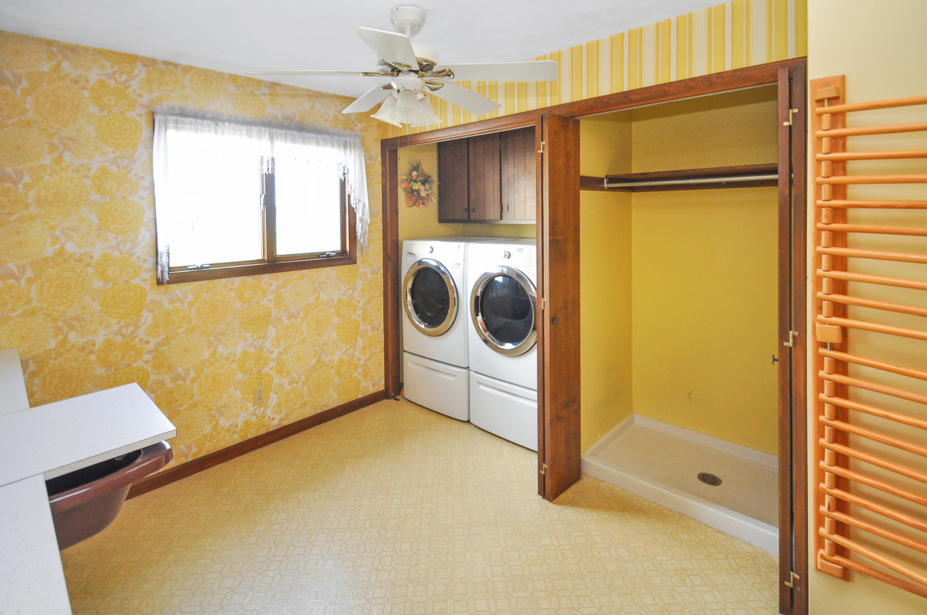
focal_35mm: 15
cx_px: 464
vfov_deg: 77.2
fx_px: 386
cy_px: 308
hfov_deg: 100.5
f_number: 4
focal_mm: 10
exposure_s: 1/60
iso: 640
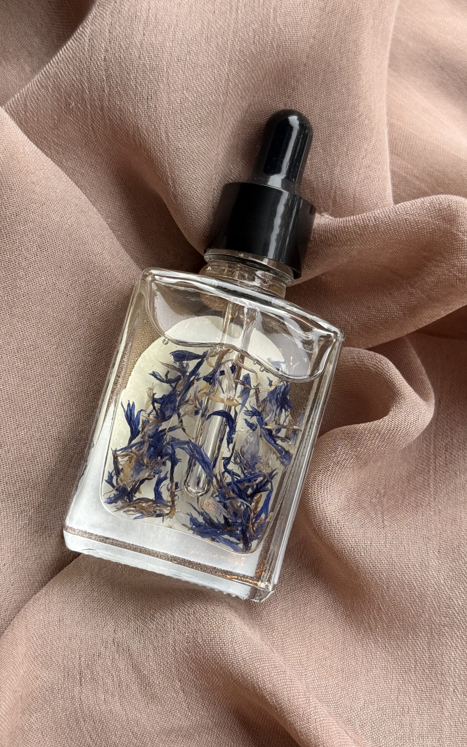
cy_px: 373
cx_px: 222
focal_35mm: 51
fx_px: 1039
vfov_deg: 39.6
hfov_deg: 25.3
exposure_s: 1/264
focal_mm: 6.76
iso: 64
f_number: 1.78
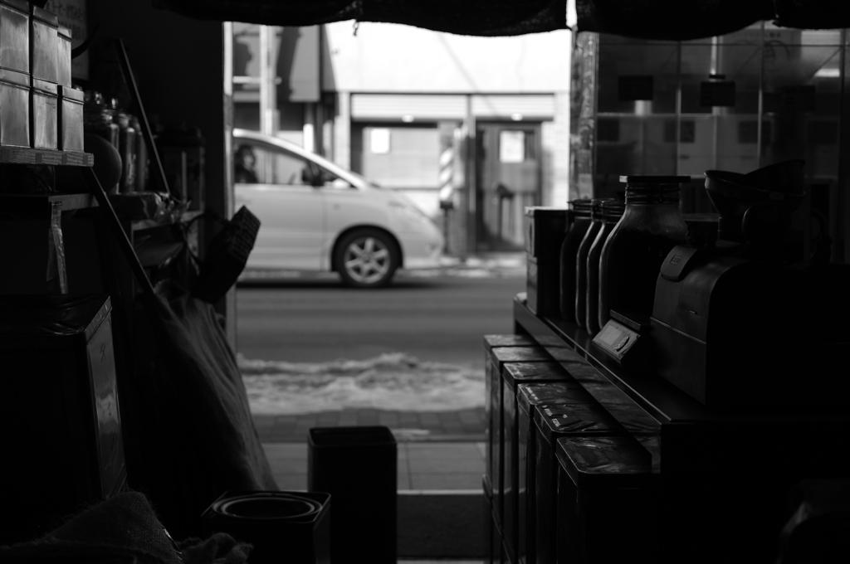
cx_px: 425
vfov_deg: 25.9
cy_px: 282
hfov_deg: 38.2
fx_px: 1226
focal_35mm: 52
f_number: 2.8
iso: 100
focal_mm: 35
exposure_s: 1/500
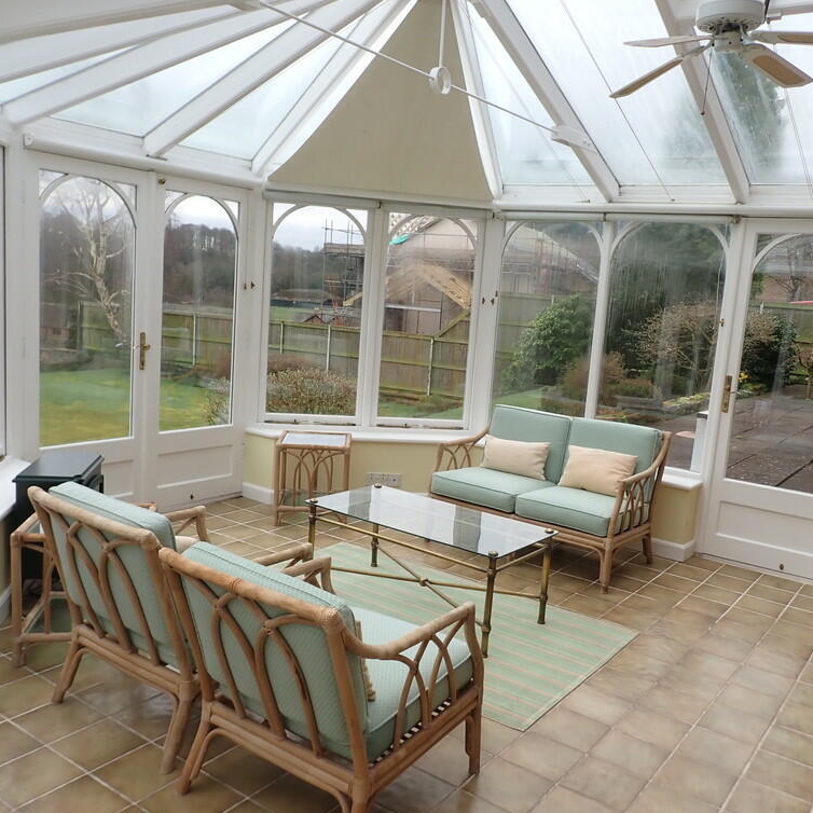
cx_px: 432
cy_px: 413
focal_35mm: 30
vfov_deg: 54.0
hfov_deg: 54.0
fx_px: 797
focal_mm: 4.5
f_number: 2.8
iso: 100
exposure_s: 1/160
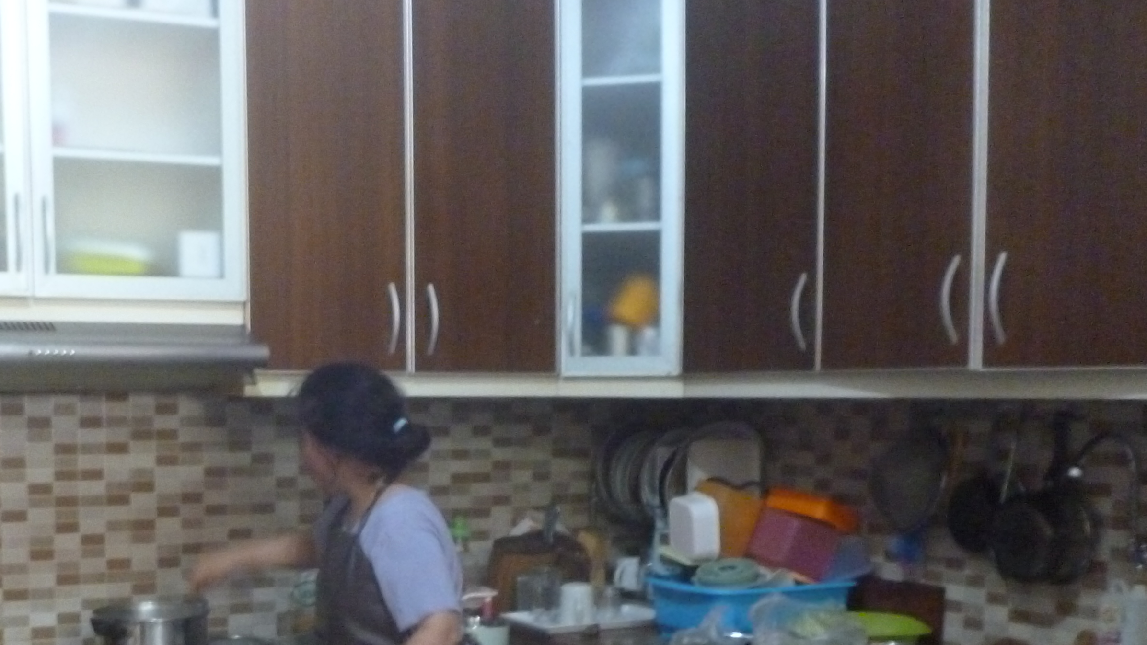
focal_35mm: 51
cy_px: 575
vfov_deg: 22.9
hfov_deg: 40.2
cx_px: 412
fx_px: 1551
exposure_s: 1/10
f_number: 3.1
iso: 800
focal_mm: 5
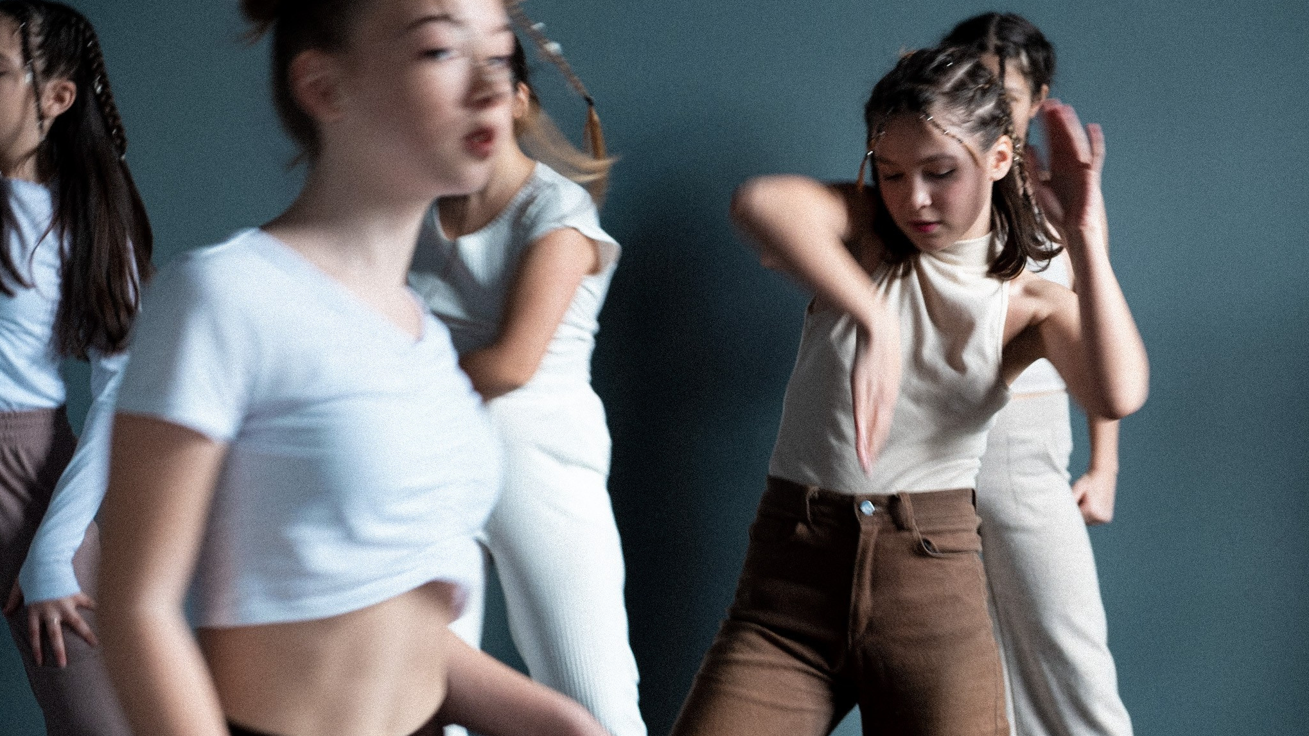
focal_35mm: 80
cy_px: 355
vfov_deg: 15.1
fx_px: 2777
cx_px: 656
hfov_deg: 26.5
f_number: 4
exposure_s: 1/60
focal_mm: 50.5
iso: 500
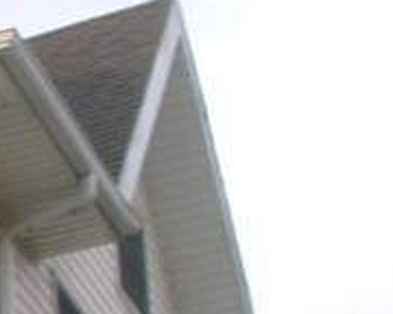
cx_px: -500
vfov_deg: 7.5
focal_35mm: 194
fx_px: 2256
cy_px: 739
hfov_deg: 9.1
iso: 100
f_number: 3.9
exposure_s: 1/85
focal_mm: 5.1
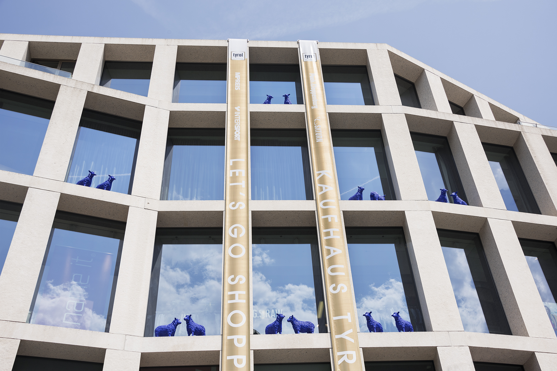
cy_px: 186
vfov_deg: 35.0
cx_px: 278
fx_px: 588
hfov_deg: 50.7
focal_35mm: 38
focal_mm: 38
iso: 64
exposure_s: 1/100
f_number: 10
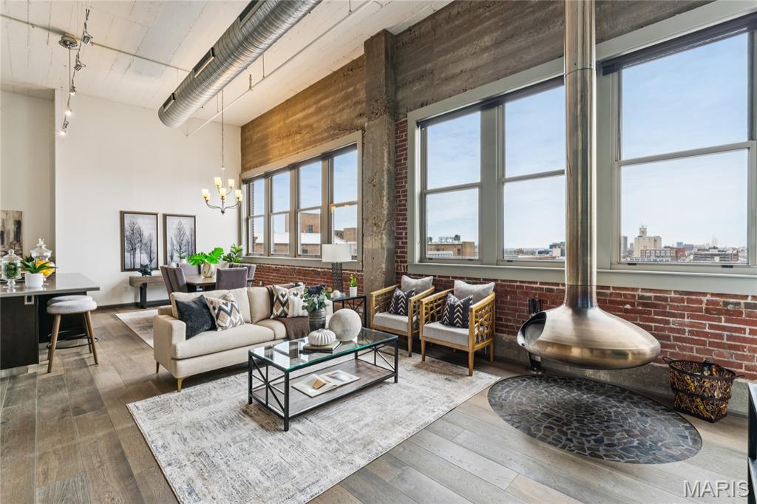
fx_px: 338
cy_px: 252
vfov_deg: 73.4
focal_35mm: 16
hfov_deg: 96.4
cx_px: 378
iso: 200
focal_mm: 16.1
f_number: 13
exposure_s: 1/20
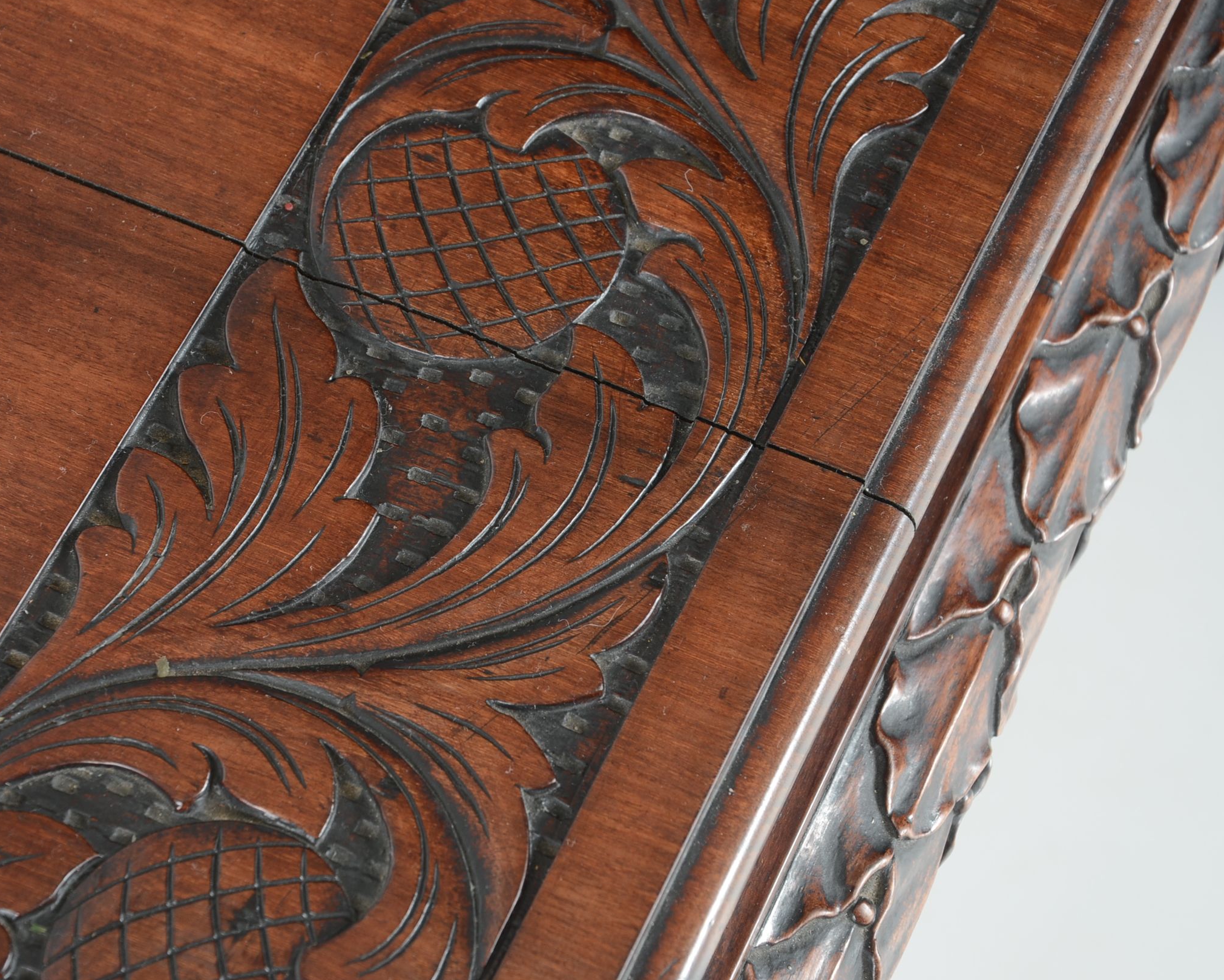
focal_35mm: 113
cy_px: 487
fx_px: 4094
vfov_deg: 13.6
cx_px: 525
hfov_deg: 17.0
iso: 200
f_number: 7.1
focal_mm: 66
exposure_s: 1/80
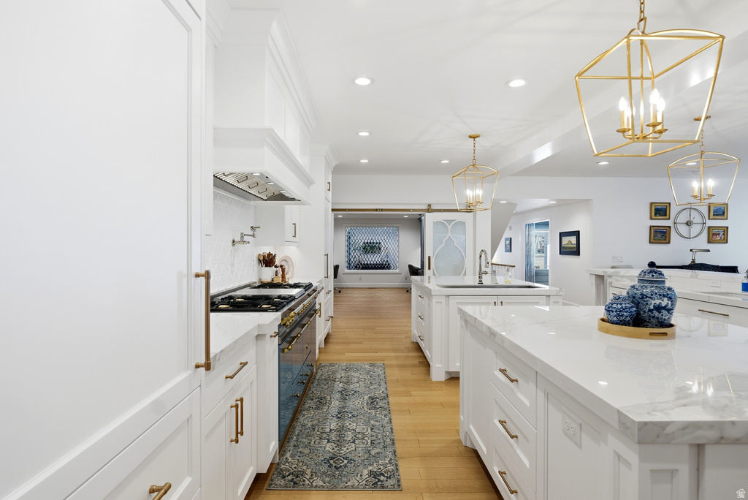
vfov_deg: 65.2
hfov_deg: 87.5
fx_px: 391
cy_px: 250
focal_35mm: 19
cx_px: 374
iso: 320
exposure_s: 1/1000
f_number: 5
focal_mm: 18.8
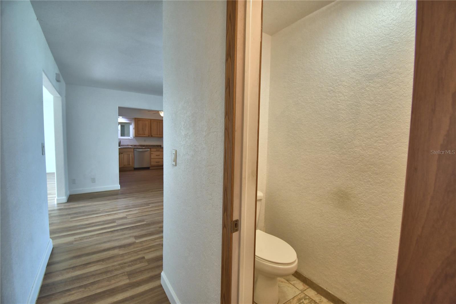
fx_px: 190
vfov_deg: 77.3
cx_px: 228
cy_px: 152
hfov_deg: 100.4
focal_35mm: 15
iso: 400
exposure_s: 1/50
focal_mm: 10
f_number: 4.5
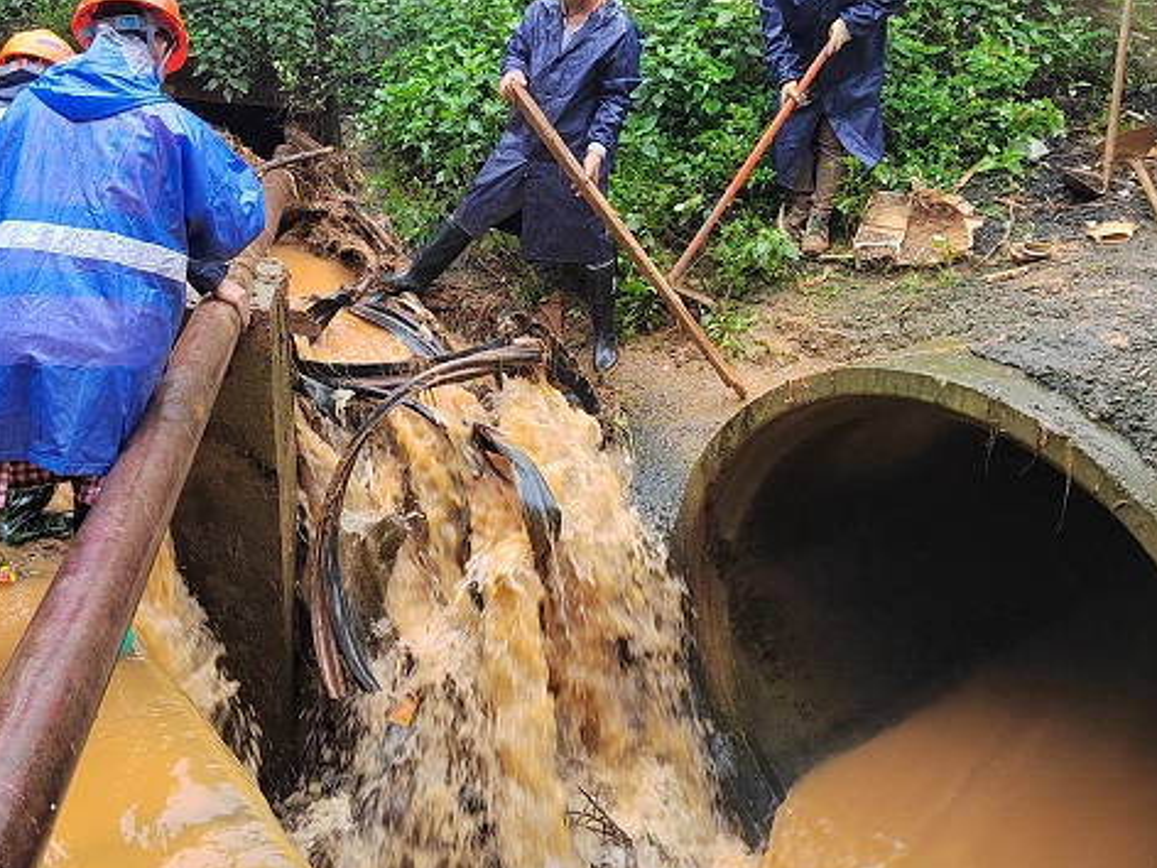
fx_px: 1304
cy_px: 159
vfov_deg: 35.5
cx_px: 461
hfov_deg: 47.6
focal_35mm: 39
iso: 266
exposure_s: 1/100
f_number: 1.9
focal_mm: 5.52
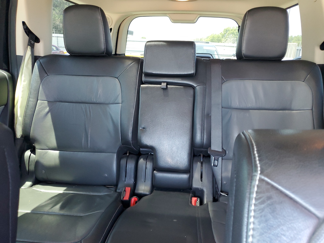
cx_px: 162
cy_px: 122
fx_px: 243
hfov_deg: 67.3
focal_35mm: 26
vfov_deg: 53.1
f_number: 1.5
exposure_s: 1/60.2
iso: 194
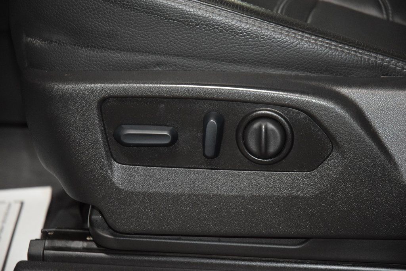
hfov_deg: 19.5
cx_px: 203
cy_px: 136
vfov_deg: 13.0
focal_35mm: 105
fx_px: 1184
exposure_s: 1/80
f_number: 4.5
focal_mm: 70
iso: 3200
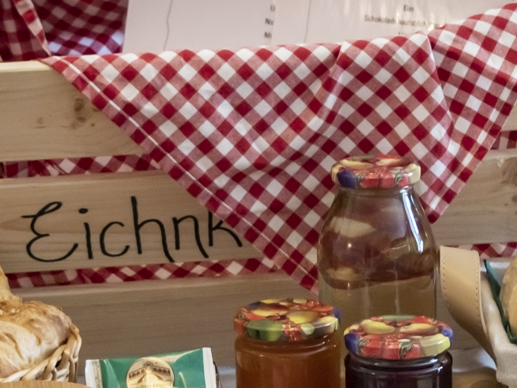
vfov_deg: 6.5
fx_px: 3435
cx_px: 442
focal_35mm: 230
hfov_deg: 8.6
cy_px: 247
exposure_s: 1/80
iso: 2500
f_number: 9
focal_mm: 62
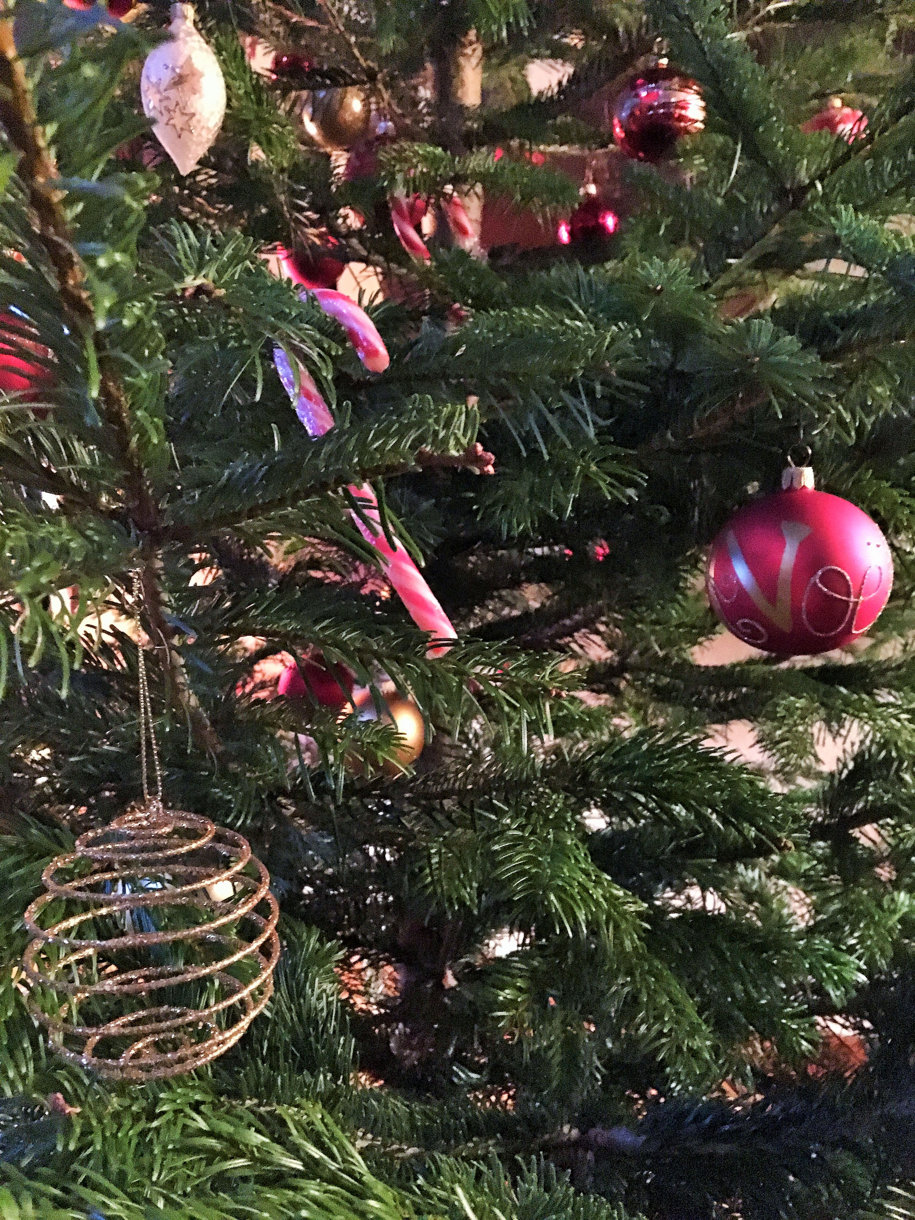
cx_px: 458
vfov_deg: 61.7
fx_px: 1022
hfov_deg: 48.2
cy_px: 610
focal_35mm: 29
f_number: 2.2
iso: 1250
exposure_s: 1/17
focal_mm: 4.15
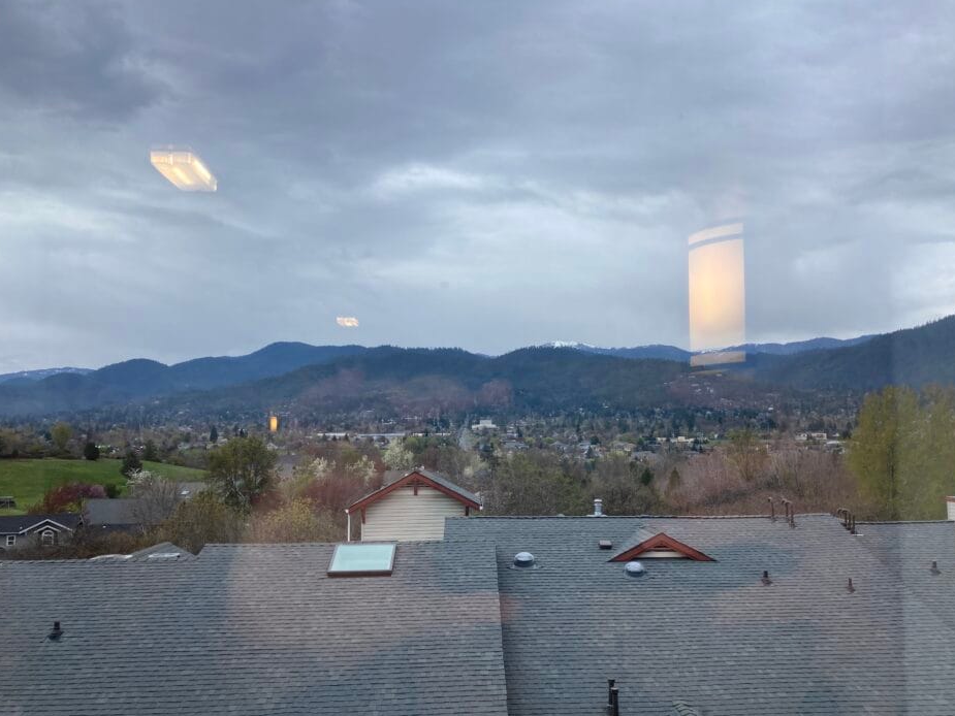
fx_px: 855
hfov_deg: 58.2
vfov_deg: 45.4
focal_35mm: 31
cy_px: 388
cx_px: 523
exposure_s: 1/233
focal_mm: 3.99
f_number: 1.8
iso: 20
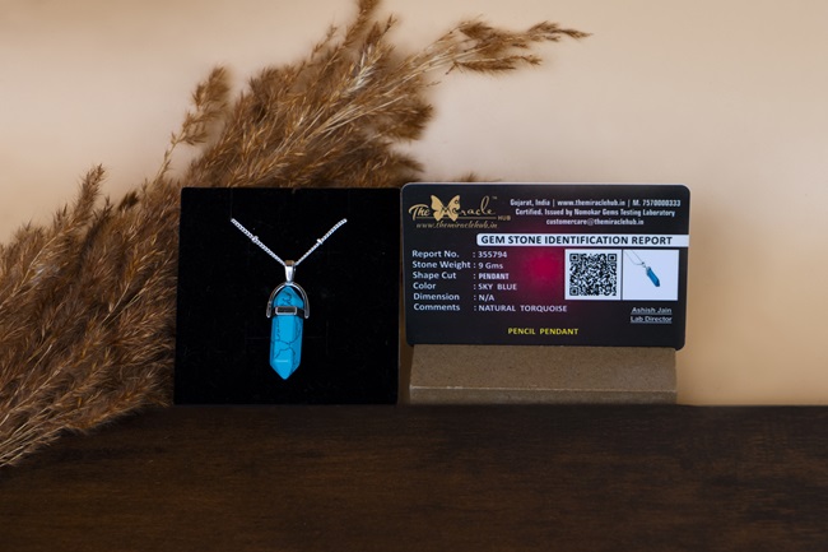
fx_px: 1609
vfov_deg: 19.4
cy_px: 276
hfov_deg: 28.9
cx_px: 414
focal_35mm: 70
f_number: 9
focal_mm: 70
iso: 250
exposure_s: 1/160
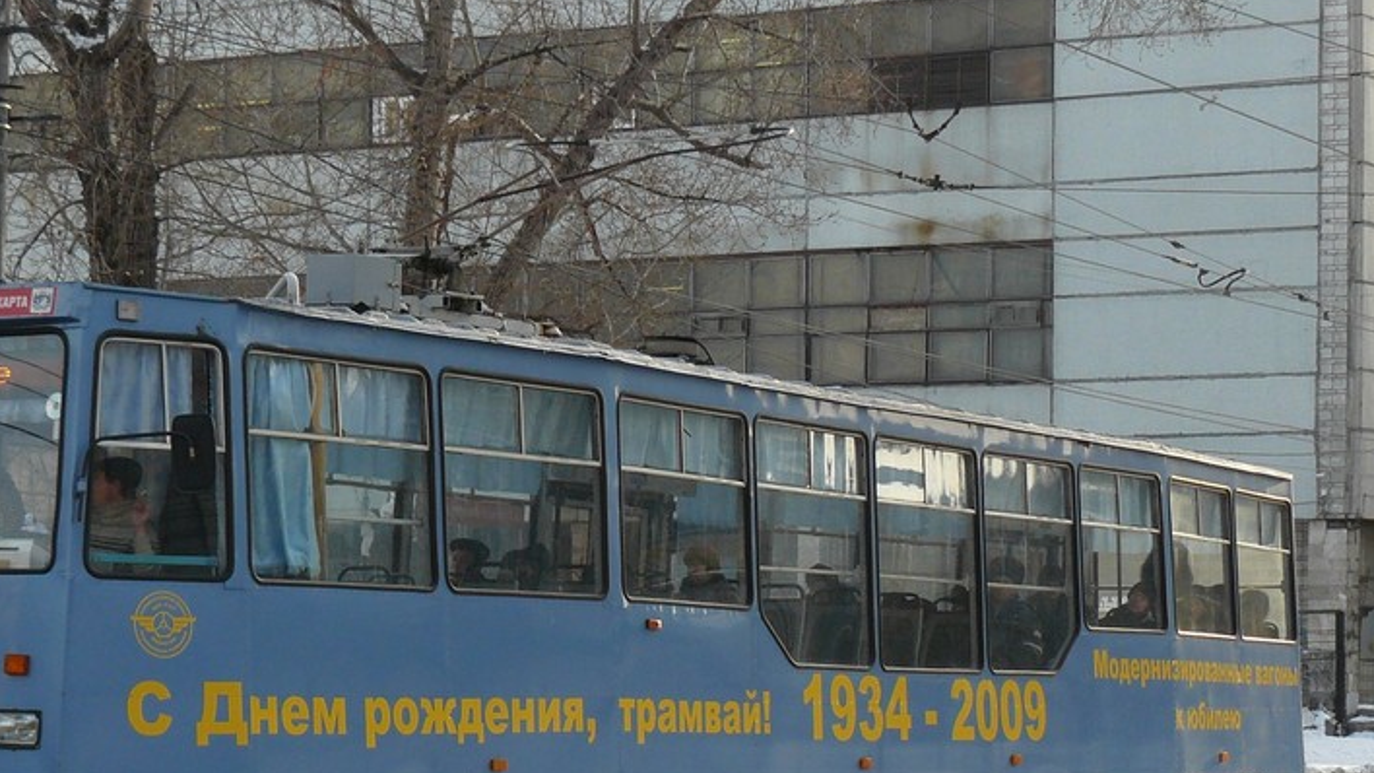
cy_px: 472
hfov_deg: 25.0
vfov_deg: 14.2
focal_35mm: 85
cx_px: 570
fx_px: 3096
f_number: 4
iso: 100
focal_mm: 8.9
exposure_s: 1/160
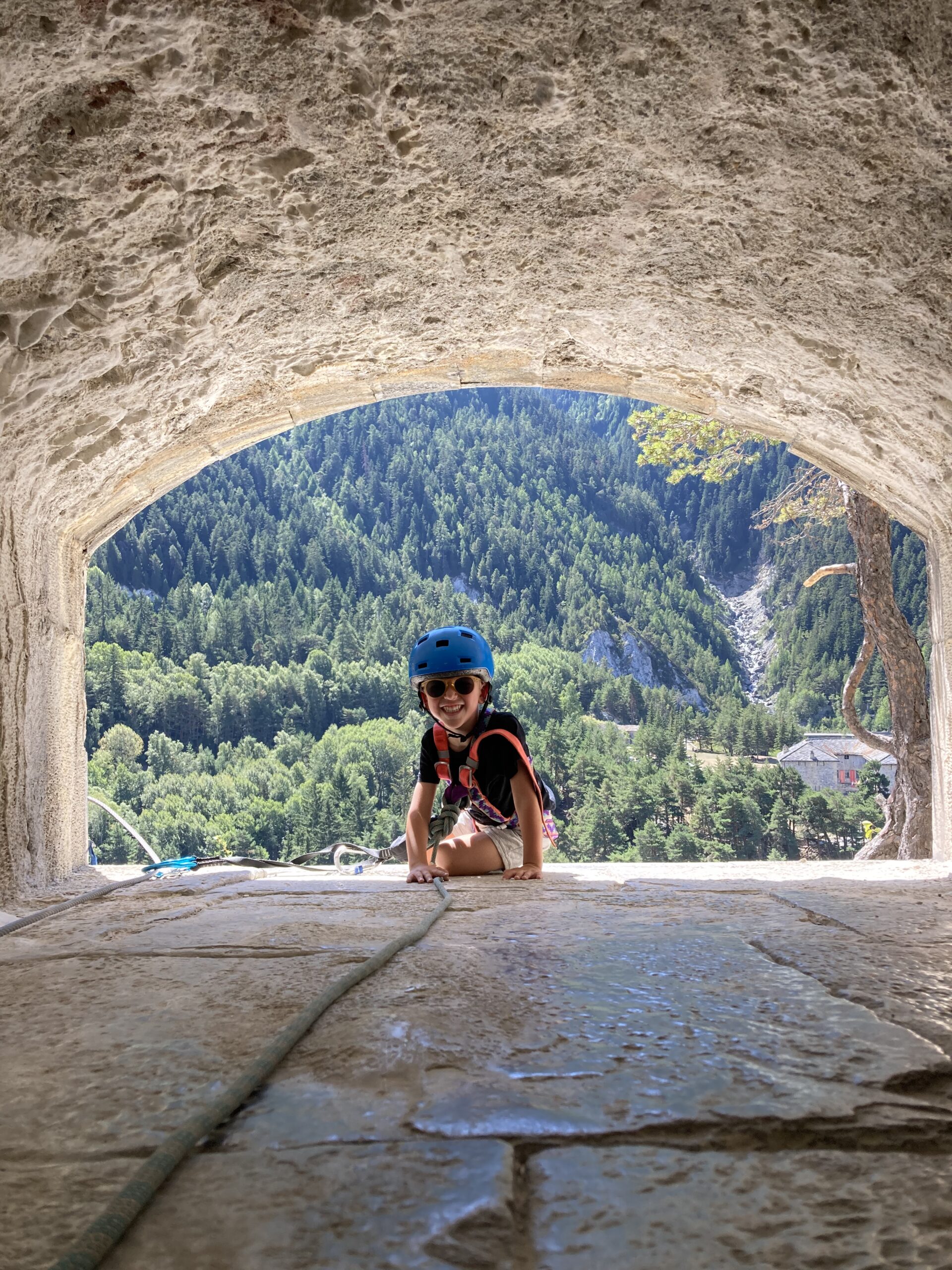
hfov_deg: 49.7
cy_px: 635
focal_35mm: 28
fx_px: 1027
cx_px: 476
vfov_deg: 63.4
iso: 20
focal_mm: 3.99
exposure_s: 1/284
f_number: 1.8
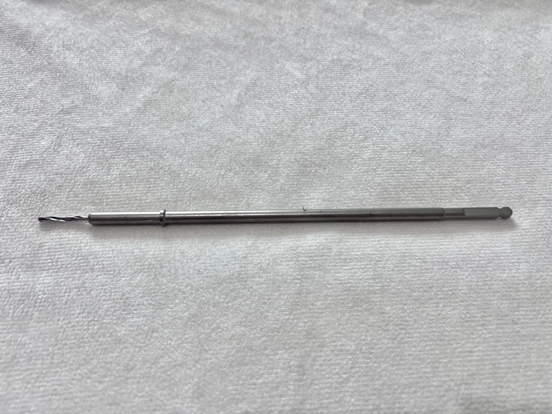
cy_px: 207
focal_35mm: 26
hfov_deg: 67.3
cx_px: 276
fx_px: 415
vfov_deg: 53.1
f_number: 1.5
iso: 64
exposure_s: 1/60
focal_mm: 5.7
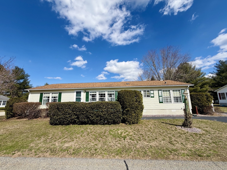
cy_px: 85
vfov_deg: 85.7
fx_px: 92
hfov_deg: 102.1
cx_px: 114
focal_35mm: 14
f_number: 2.2
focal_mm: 2.22
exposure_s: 1/1033
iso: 20
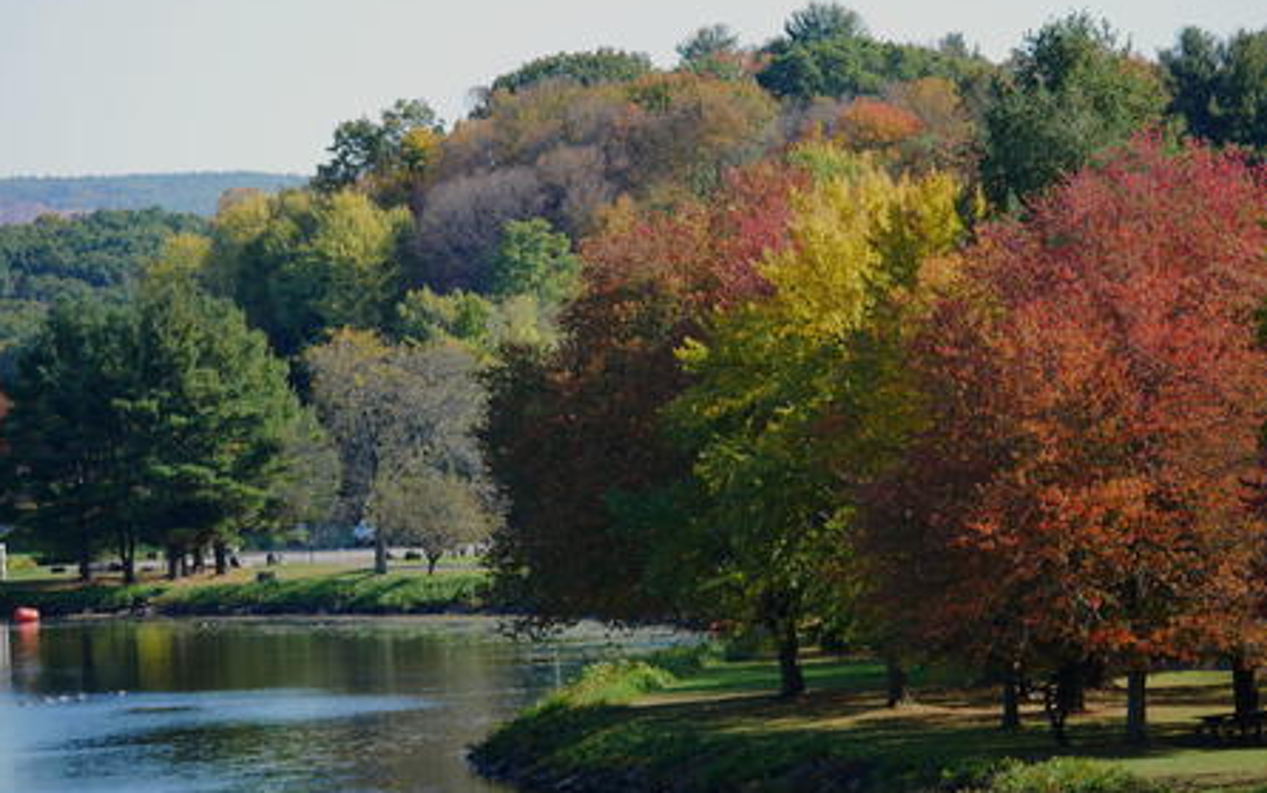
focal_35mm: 214
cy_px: 350
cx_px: 631
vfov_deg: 6.1
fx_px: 7391
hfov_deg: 9.8
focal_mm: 100
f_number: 4
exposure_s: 1/500
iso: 200
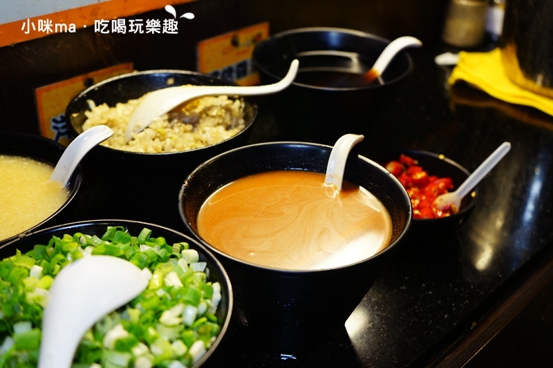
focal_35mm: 43
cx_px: 276
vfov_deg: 31.2
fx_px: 660
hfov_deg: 45.4
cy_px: 184
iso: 1250
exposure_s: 1/60
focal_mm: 43
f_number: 4.5
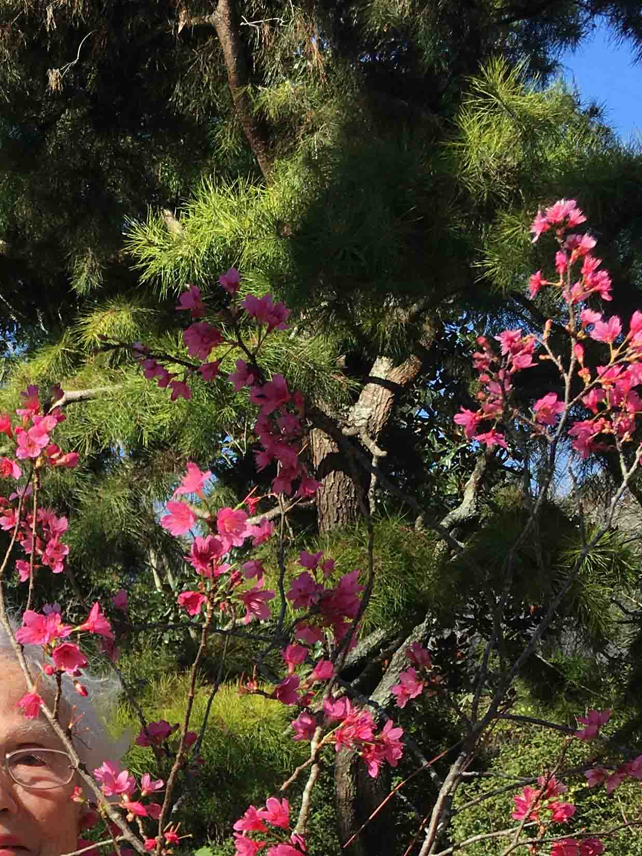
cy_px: 914
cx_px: 37
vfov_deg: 25.6
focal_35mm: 71
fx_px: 1756
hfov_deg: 20.2
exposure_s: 1/1012
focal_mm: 4.15
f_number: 2.2
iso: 25
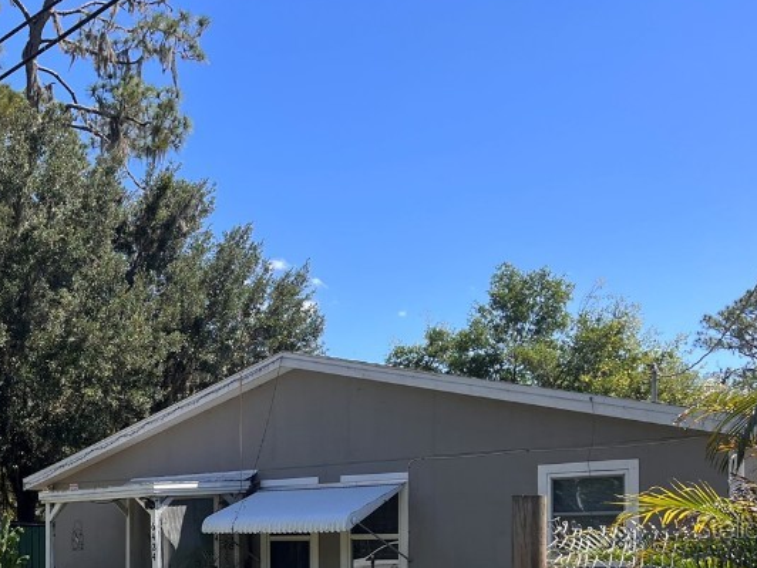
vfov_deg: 27.9
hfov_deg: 36.2
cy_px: 527
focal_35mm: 50
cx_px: 101
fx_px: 1093
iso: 50
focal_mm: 5.1
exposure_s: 1/1890
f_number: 1.6
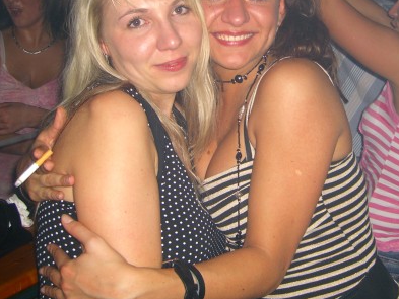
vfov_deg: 24.9
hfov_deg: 32.9
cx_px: 271
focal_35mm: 58
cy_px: 72
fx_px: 669
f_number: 2.8
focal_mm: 7.9
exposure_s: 1/60
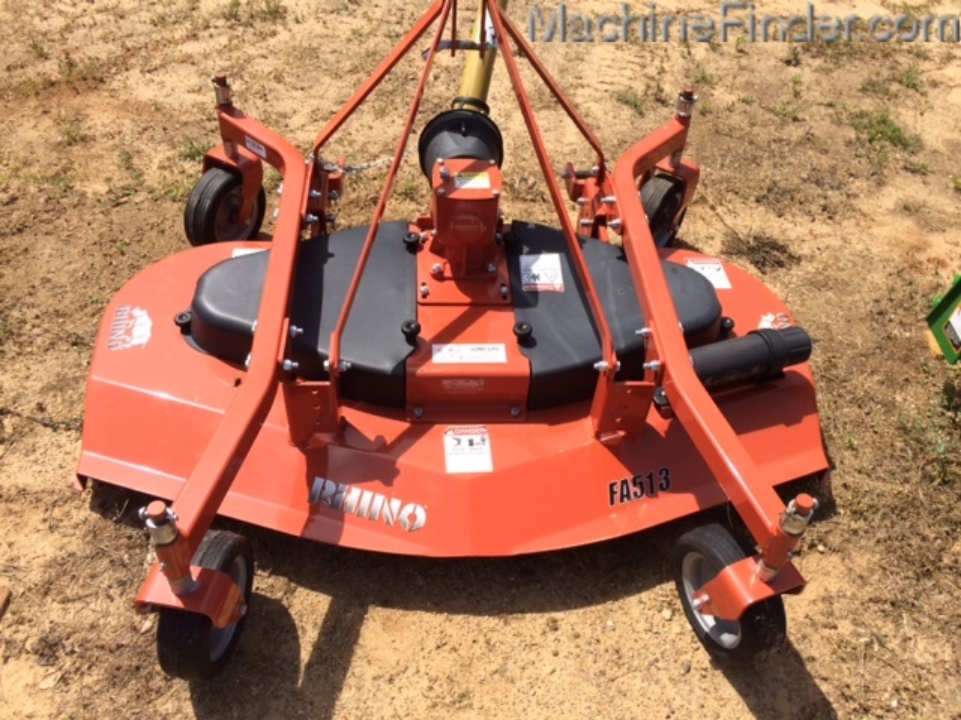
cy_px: 360
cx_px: 480
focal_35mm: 29
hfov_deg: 61.7
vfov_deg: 48.2
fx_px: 805
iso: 32
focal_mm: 4.15
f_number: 2.2
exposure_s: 1/1642
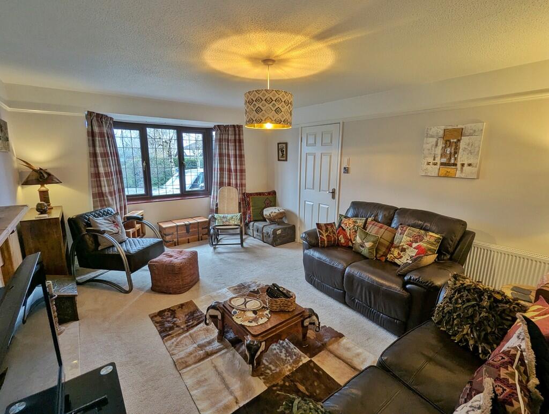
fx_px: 254
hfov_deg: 94.4
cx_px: 274
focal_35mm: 16
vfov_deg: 78.2
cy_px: 207
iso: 87
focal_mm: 2.35
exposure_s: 1/50
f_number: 2.2
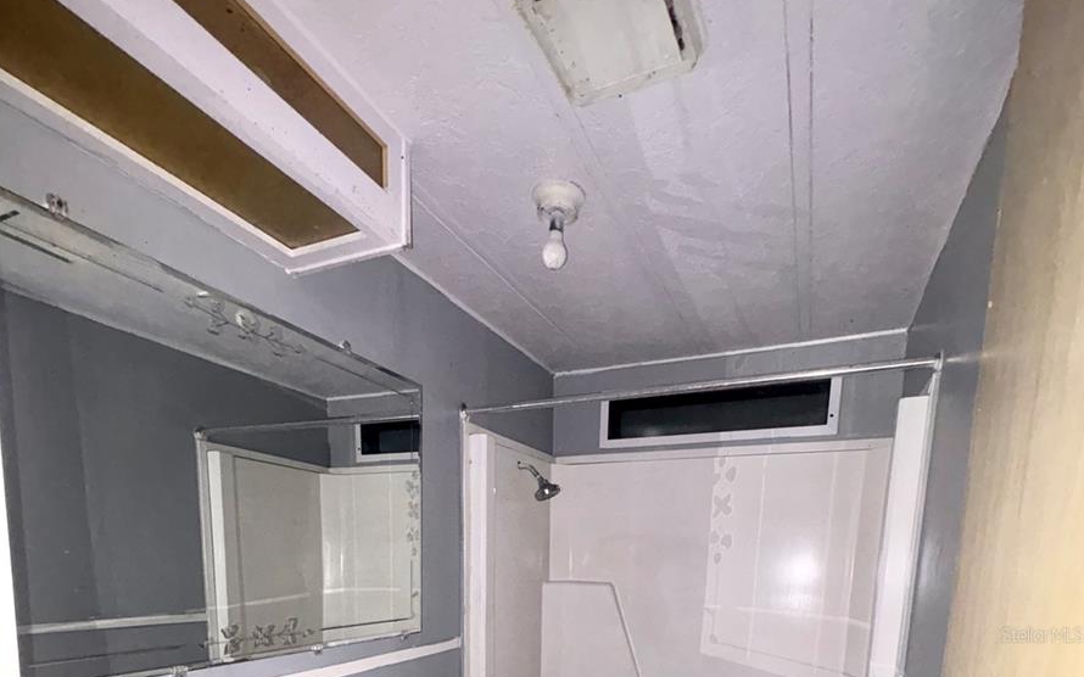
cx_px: 540
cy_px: 634
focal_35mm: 20
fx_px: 591
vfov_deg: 51.2
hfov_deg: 85.1
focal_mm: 2.22
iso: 160
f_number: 2.2
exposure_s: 1/25
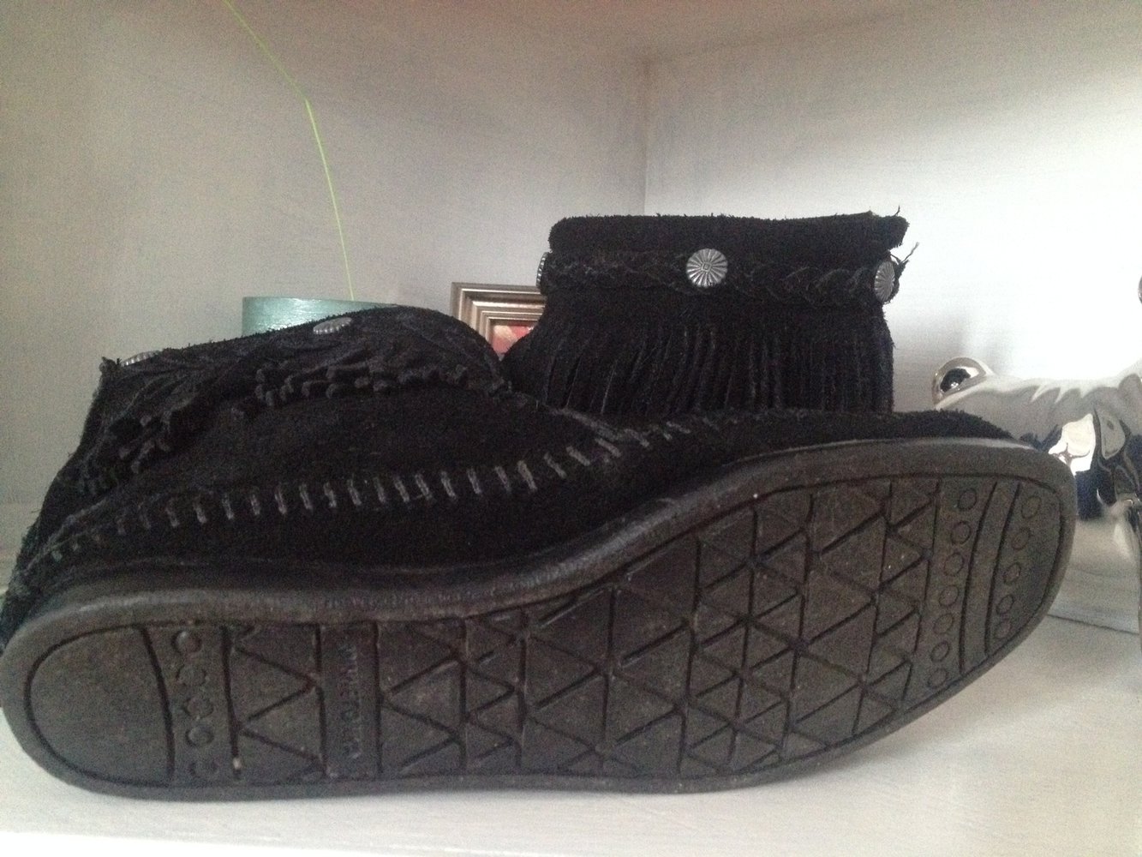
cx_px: 571
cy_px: 428
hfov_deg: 52.6
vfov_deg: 40.7
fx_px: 1155
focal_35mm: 35
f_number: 2.4
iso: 800
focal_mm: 4.28
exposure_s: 1/15
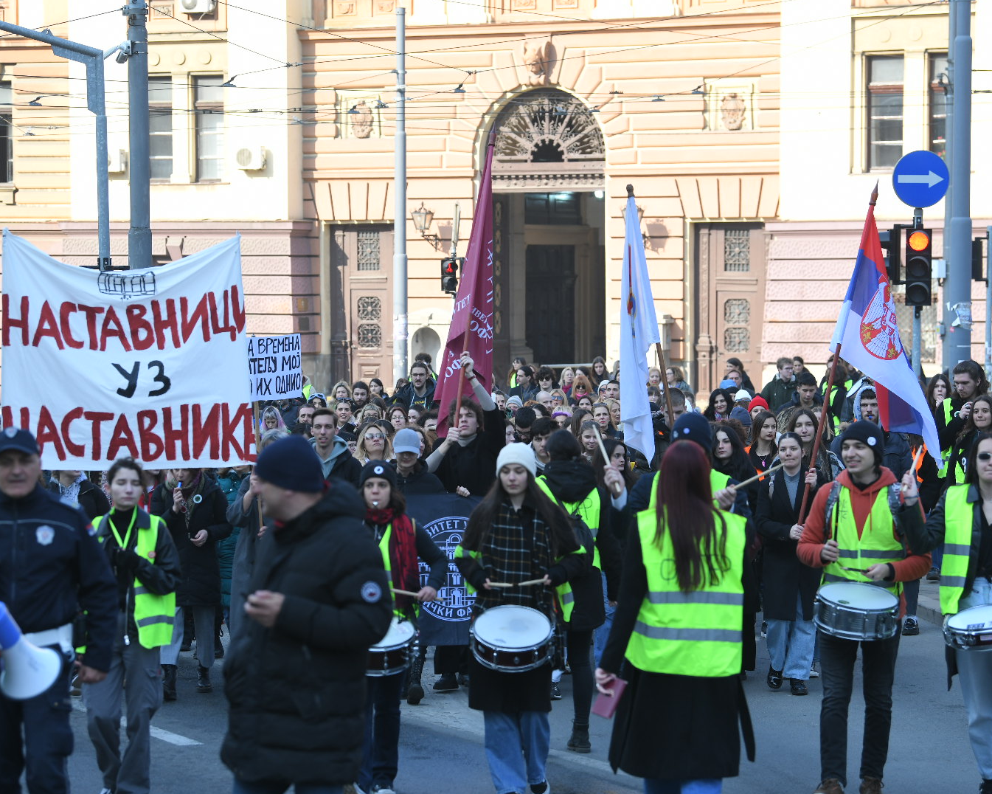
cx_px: 487
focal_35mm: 113
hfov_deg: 17.0
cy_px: 397
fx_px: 3318
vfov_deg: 13.6
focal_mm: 100
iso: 500
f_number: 4
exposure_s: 1/1250
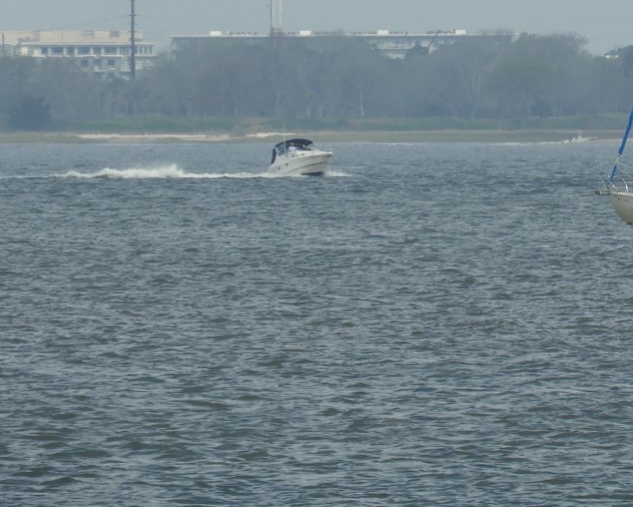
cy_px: 36
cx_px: 625
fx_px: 22919
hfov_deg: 1.6
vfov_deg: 1.3
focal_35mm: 1223
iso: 100
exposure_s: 1/640
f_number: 5.6
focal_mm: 98.5
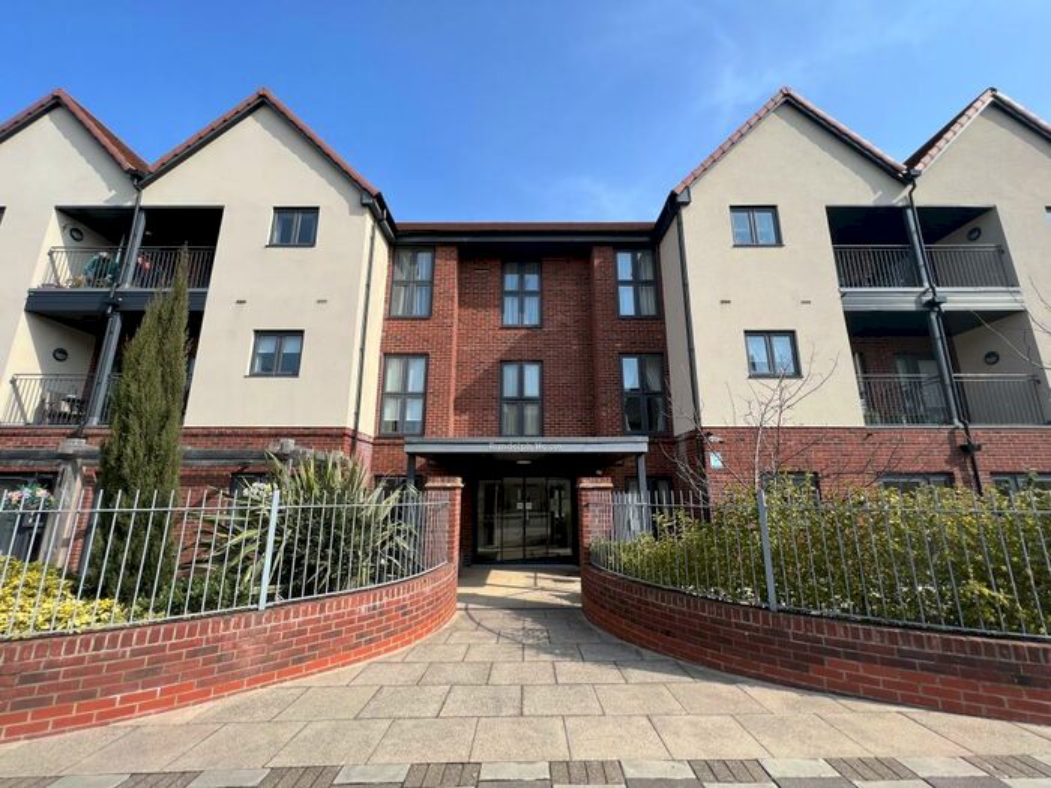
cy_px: 394
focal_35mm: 13
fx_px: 395
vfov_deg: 89.9
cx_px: 526
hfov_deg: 106.2
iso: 32
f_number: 1.8
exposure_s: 1/803
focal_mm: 1.57
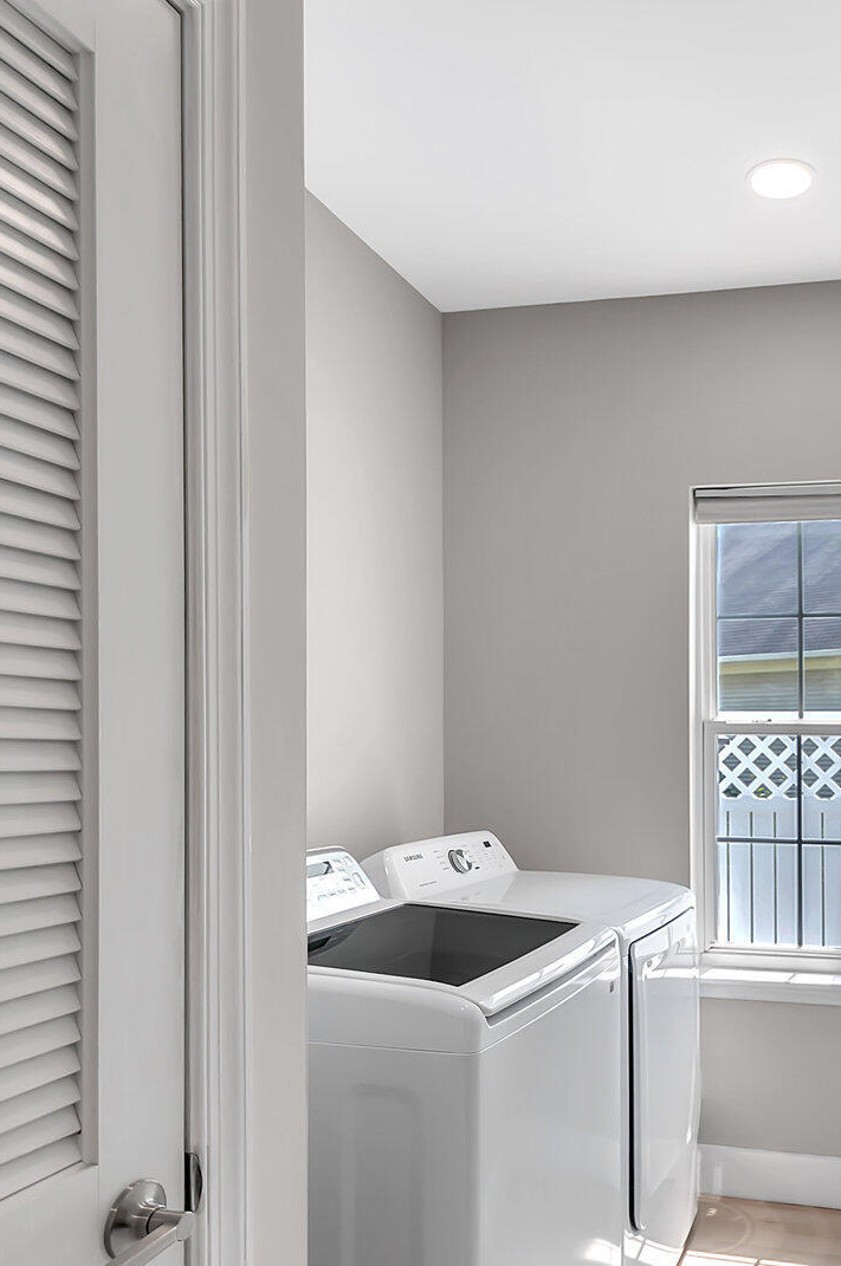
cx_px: 668
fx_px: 949
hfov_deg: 45.5
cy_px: 694
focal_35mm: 27
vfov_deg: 67.3
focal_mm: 10
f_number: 6.3
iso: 200
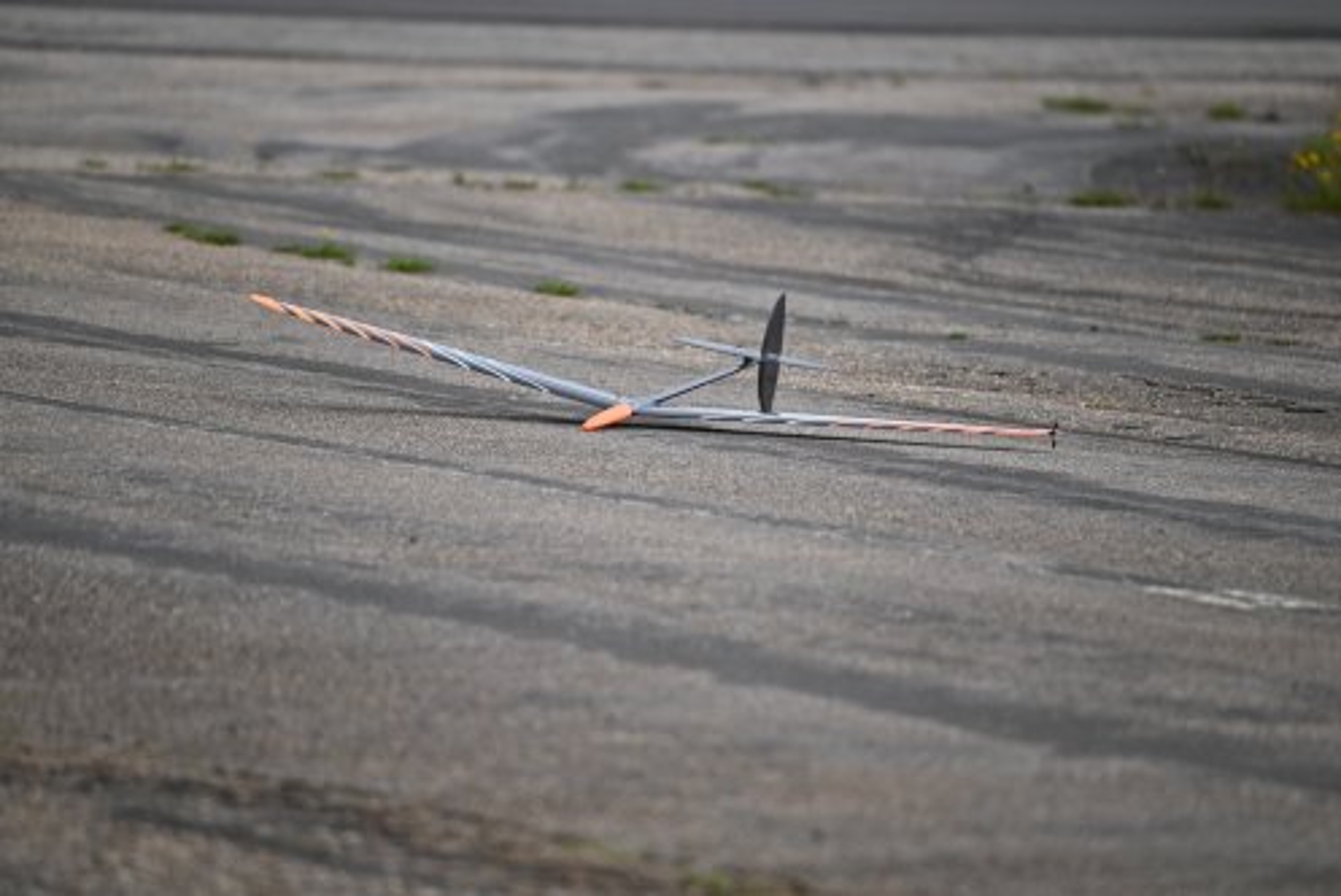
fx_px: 14908
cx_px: 670
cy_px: 448
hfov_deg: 5.2
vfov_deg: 3.4
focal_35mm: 400
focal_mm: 400
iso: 320
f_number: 6.3
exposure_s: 1/640
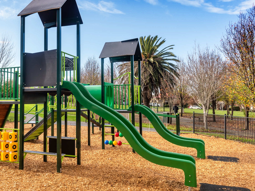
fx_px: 236
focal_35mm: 32
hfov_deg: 55.3
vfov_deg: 44.1
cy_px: 87
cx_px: 80
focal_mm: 24
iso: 800
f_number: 8
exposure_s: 1/500
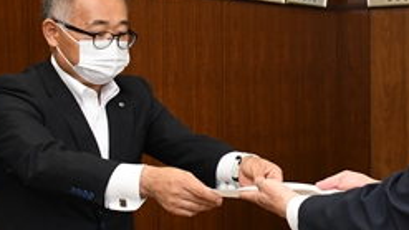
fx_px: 965
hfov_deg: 23.7
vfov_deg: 13.6
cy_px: 122
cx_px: 311
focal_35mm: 89
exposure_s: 1/250
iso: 2000
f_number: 7.1
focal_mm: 28
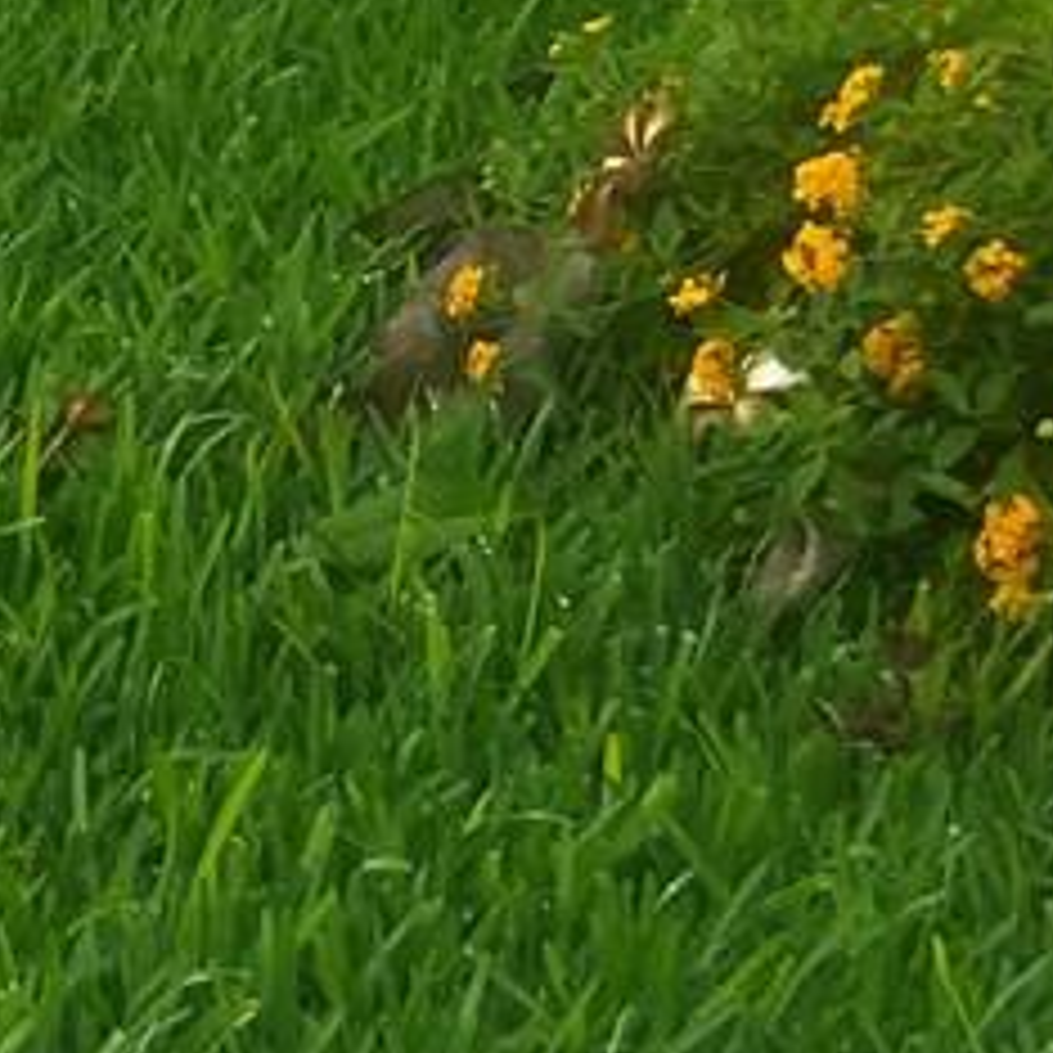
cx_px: -1323
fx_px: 5403
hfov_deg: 10.0
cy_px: -814
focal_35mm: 157
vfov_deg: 10.5
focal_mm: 5.1
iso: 50
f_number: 1.6
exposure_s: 1/718
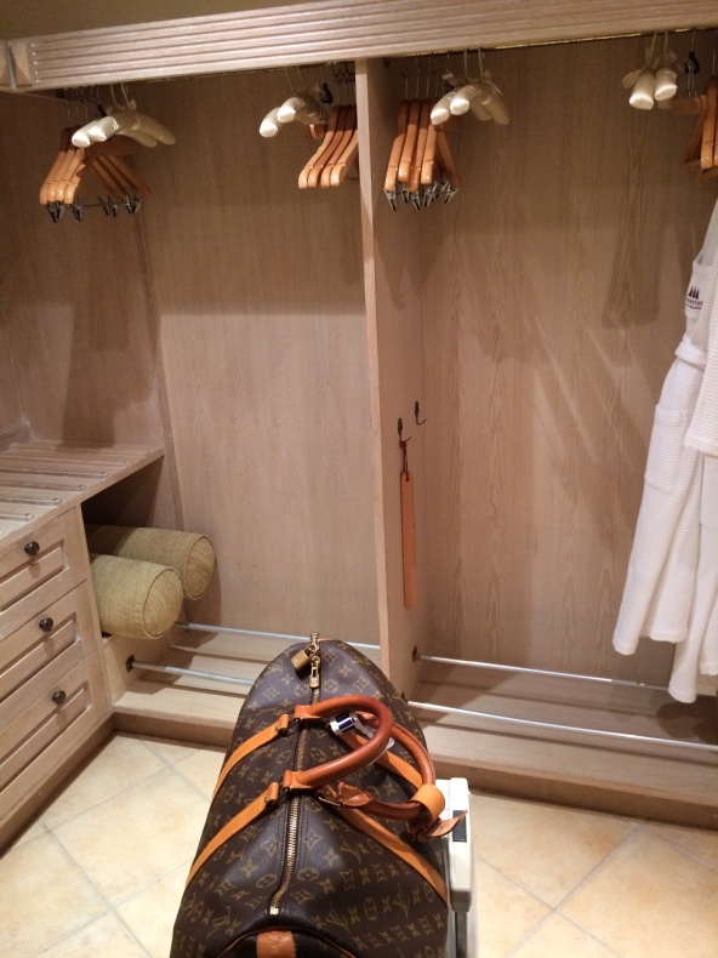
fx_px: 802
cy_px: 479
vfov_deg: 61.7
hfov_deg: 48.2
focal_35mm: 29
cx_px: 359
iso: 250
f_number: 2.2
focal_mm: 4.15
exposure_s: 1/33
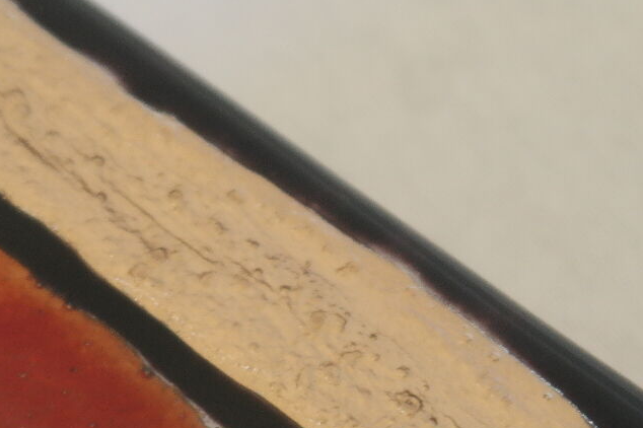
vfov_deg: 6.5
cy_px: 385
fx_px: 3749
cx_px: 174
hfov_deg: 9.8
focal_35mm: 210
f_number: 5.6
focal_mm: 50
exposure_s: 1/30
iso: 800
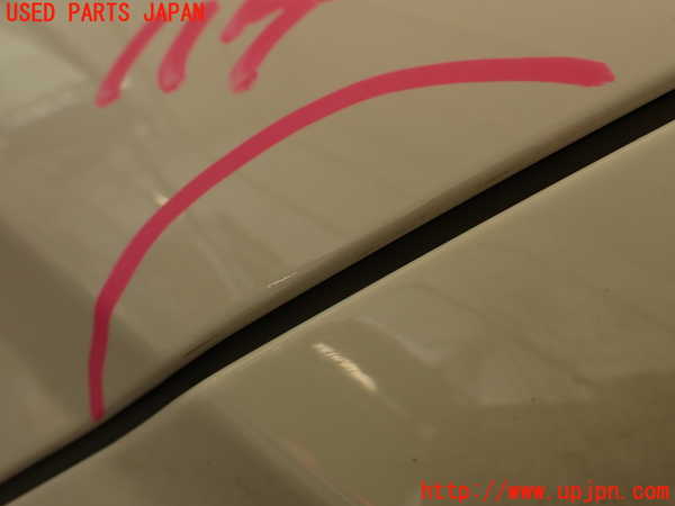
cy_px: 253
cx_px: 338
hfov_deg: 56.8
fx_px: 624
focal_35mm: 32
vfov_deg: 44.2
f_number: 3.2
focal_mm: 5.79
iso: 100
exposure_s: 1/80
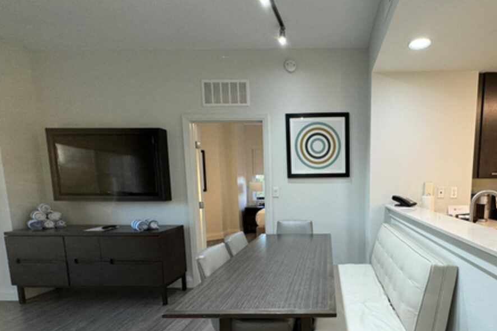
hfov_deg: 78.8
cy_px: 221
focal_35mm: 21
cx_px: 327
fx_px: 290
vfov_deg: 58.2
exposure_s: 1/120
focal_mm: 2.22
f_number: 2.2
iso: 250
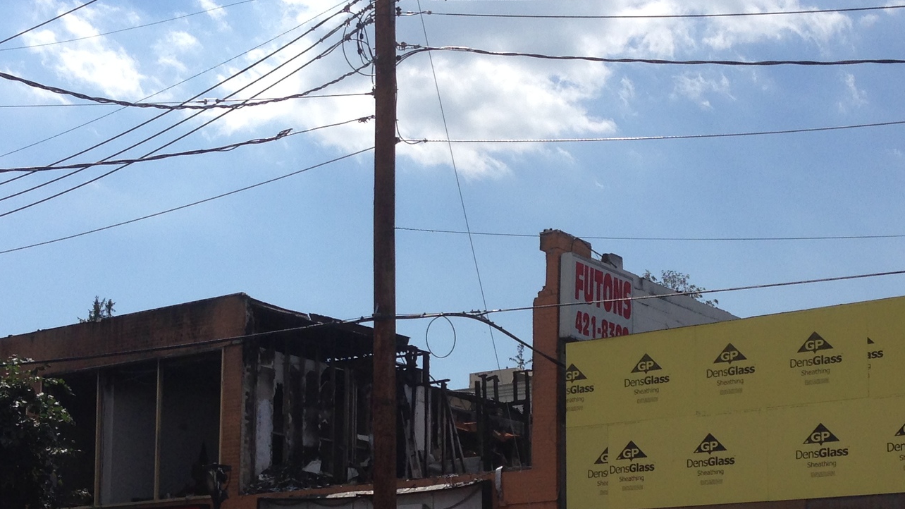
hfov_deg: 30.1
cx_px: 478
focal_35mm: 70
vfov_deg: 17.0
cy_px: 458
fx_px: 1680
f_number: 2.4
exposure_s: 1/3195
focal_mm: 4.12
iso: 50
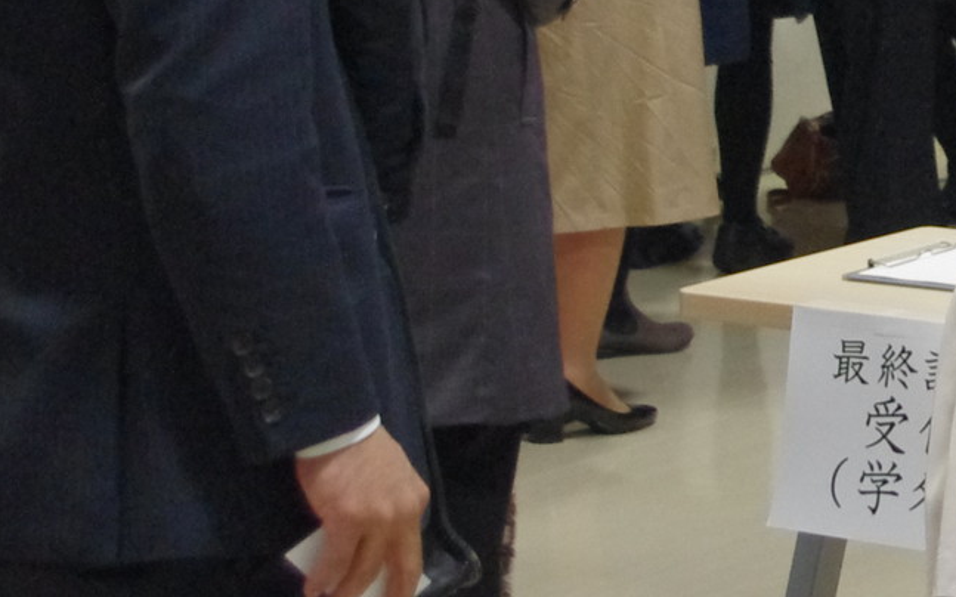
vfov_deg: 7.7
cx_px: 1319
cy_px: 16
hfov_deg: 11.9
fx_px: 4428
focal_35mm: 170
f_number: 4
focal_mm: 28.13
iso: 2000
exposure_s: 1/50
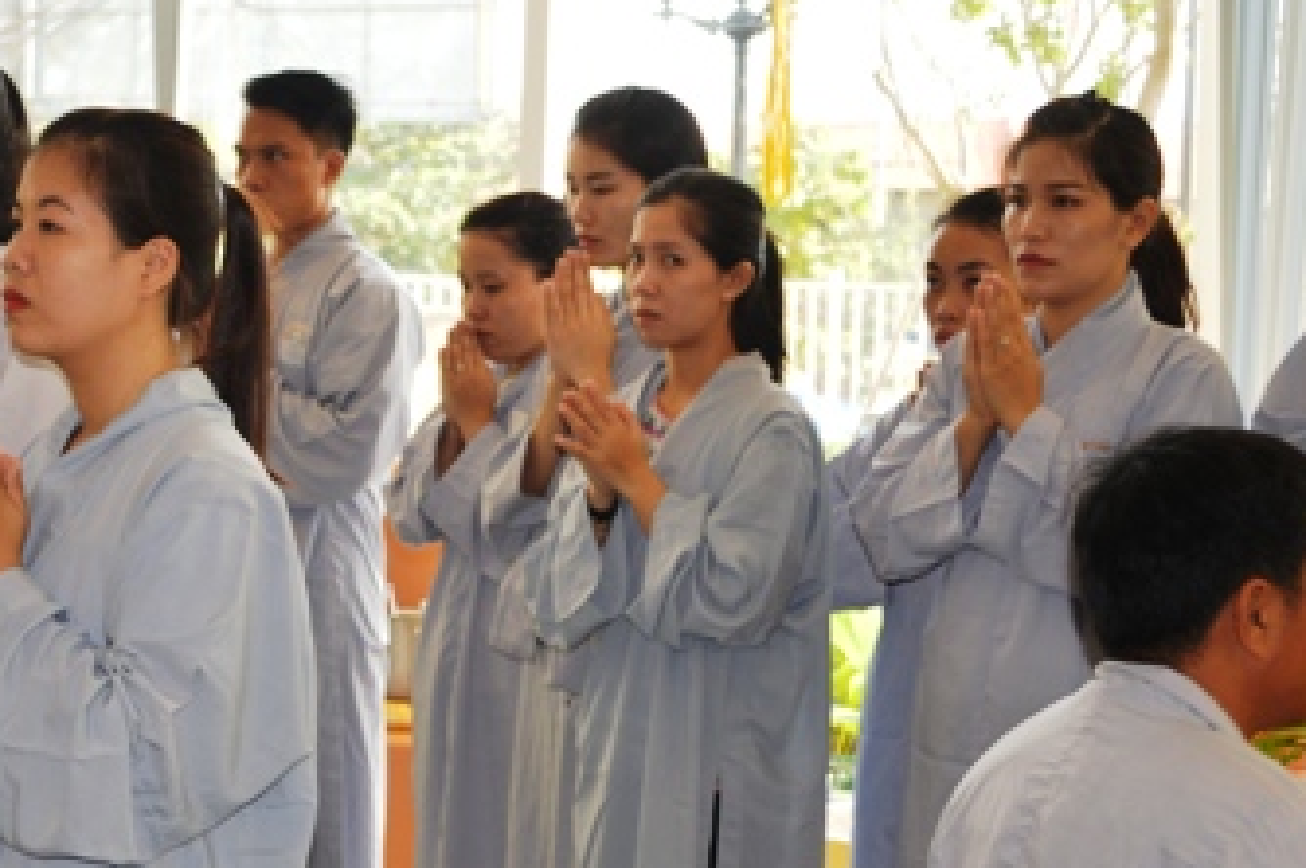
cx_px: 172
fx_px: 3334
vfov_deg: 14.8
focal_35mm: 92
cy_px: 665
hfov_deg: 21.7
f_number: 4.8
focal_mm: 32
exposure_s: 1/125
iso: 320
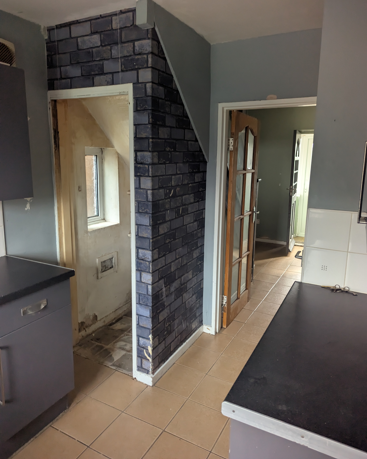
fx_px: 339
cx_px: 184
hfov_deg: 56.8
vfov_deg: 68.0
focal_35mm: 25
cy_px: 215
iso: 130
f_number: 1.85
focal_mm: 6.81
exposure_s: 1/58.4
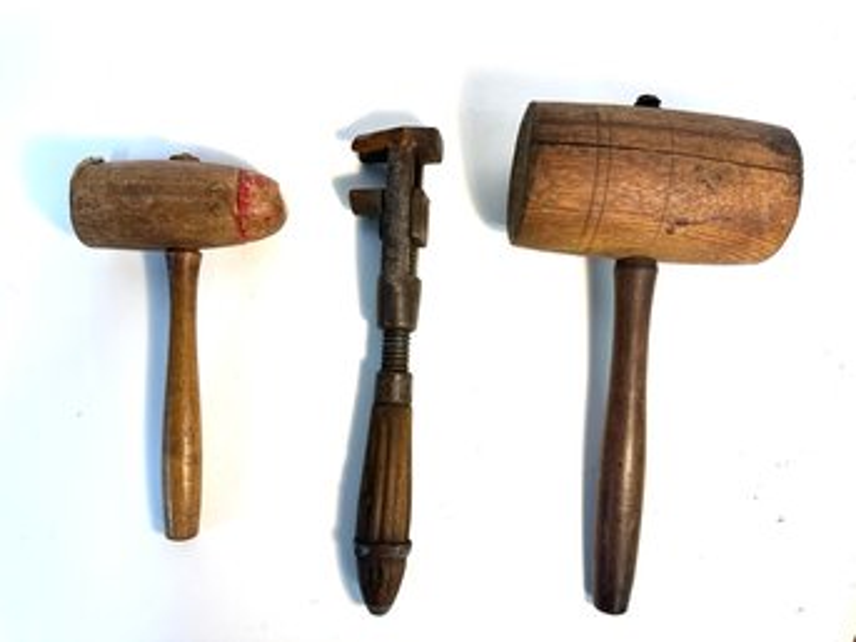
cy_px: 321
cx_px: 428
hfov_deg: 71.6
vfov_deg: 56.8
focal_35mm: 24
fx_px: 593
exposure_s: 1/120
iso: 125
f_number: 1.78
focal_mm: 6.86
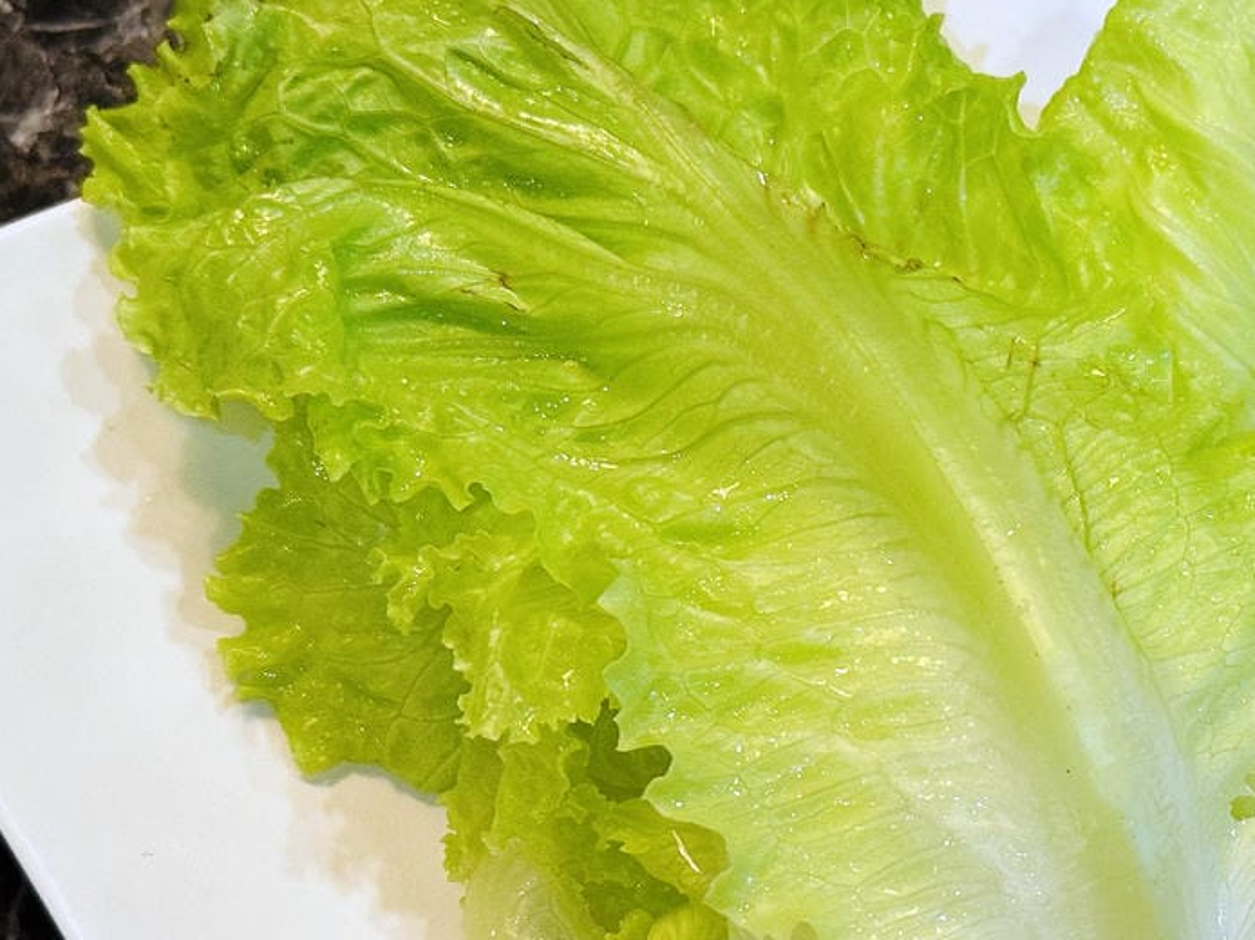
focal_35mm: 83
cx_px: 966
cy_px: 481
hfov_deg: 23.3
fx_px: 3008
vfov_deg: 17.8
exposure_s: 1/40
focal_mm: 6.86
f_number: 1.78
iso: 320
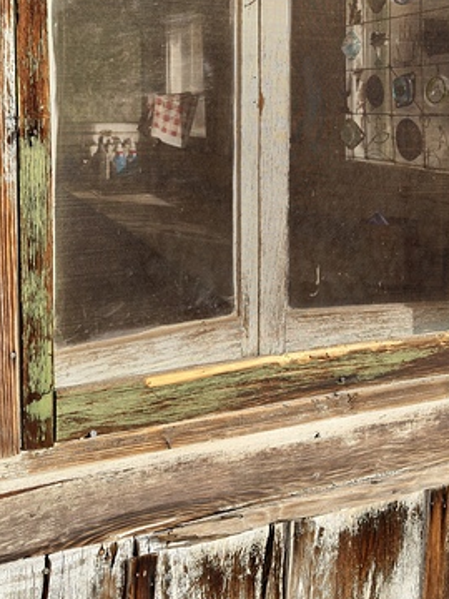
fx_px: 692
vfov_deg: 44.8
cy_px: 131
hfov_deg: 35.9
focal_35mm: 40
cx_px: 258
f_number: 1.78
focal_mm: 6.76
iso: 80
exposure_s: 1/2841
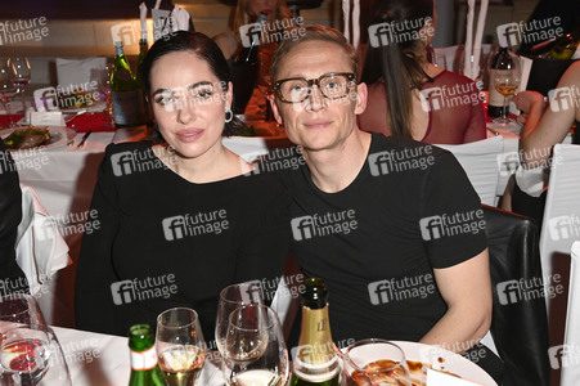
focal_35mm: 38
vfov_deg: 35.0
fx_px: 612
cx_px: 290
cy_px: 193
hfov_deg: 50.7
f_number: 5.6
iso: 1600
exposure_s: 1/100
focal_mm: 38
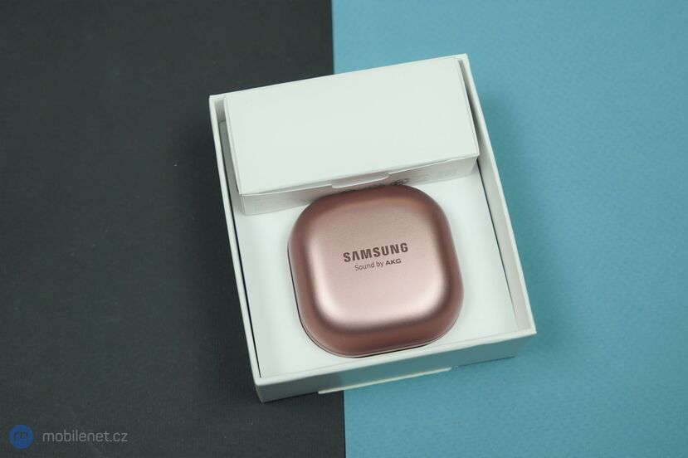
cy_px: 229
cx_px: 344
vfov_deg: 31.9
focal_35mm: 42
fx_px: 802
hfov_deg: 46.4
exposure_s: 1/160
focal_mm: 42
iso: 640
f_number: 5.6
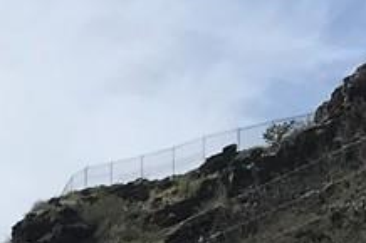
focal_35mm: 214
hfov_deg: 9.3
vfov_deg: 5.6
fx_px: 2174
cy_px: 962
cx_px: -245
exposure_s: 1/4808
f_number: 1.8
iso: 20
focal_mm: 3.99
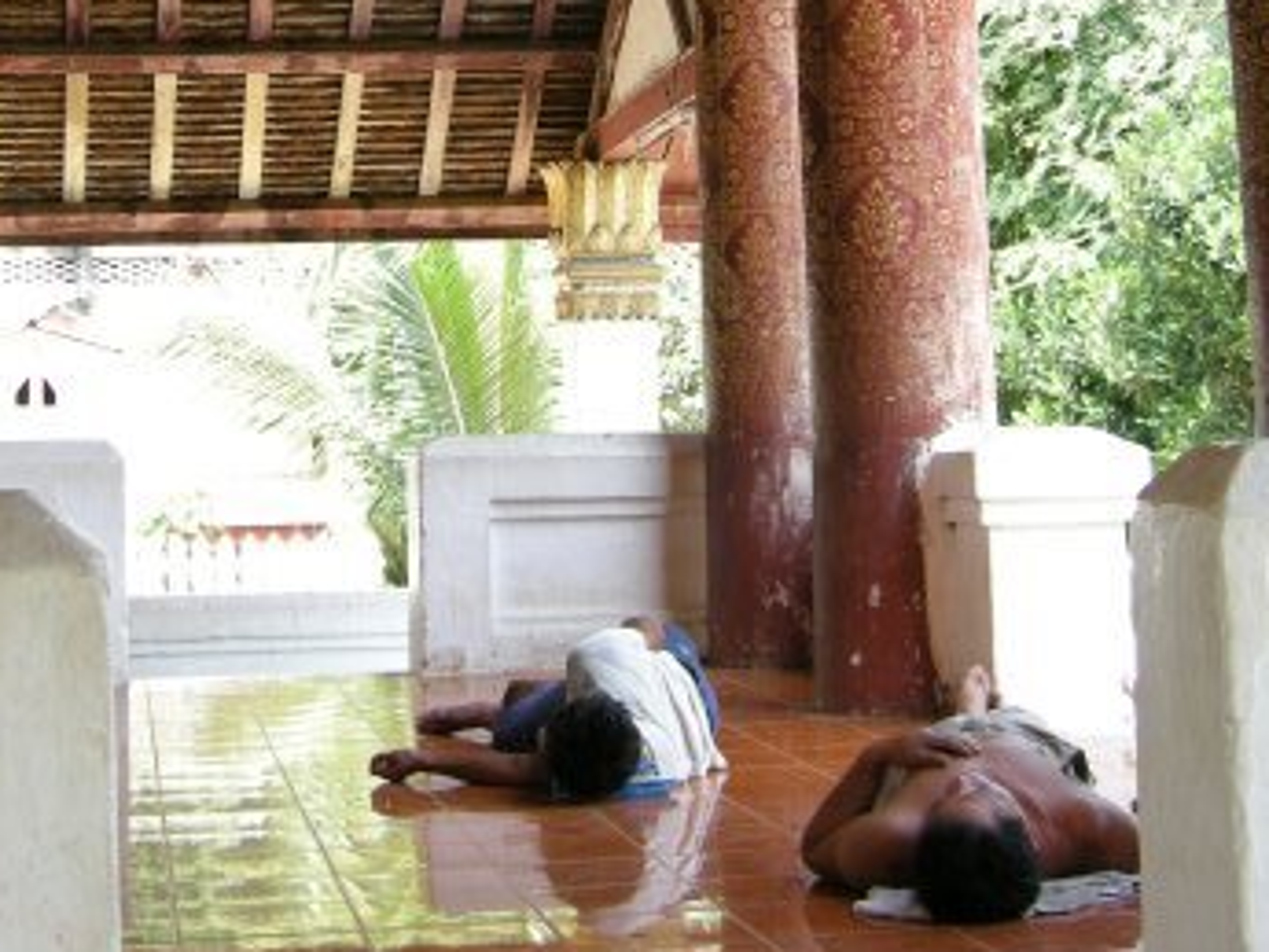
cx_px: 577
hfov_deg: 25.6
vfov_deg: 18.6
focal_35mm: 76
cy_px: -96
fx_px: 2787
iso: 64
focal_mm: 8.5
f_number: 3.2
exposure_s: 1/54.8
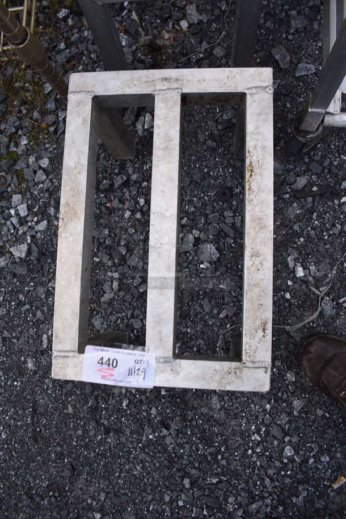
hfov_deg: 48.0
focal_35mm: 27
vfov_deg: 67.3
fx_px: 389
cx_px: 173
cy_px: 260
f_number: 7.1
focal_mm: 18
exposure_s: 1/250
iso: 200
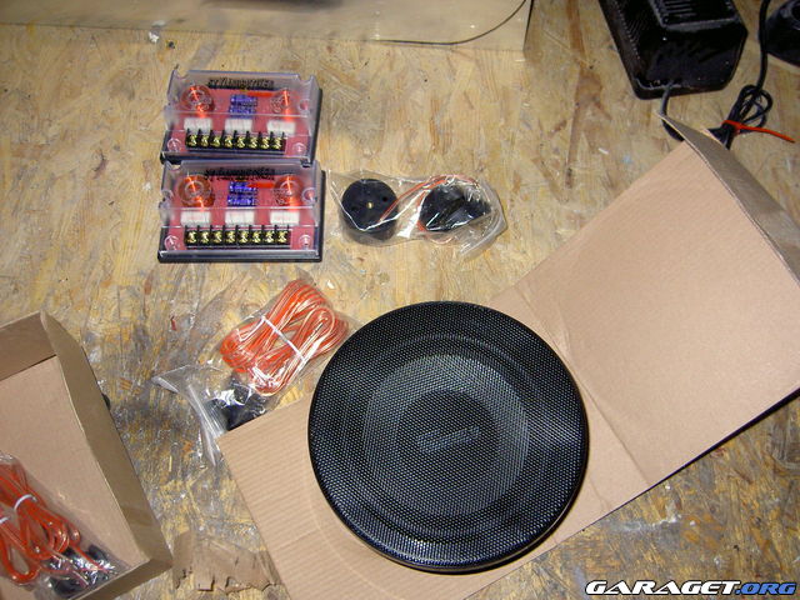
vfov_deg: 41.8
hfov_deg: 54.0
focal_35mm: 34
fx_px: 786
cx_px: 400
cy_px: 300
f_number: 2.8
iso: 200
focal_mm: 5.6
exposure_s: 1/60
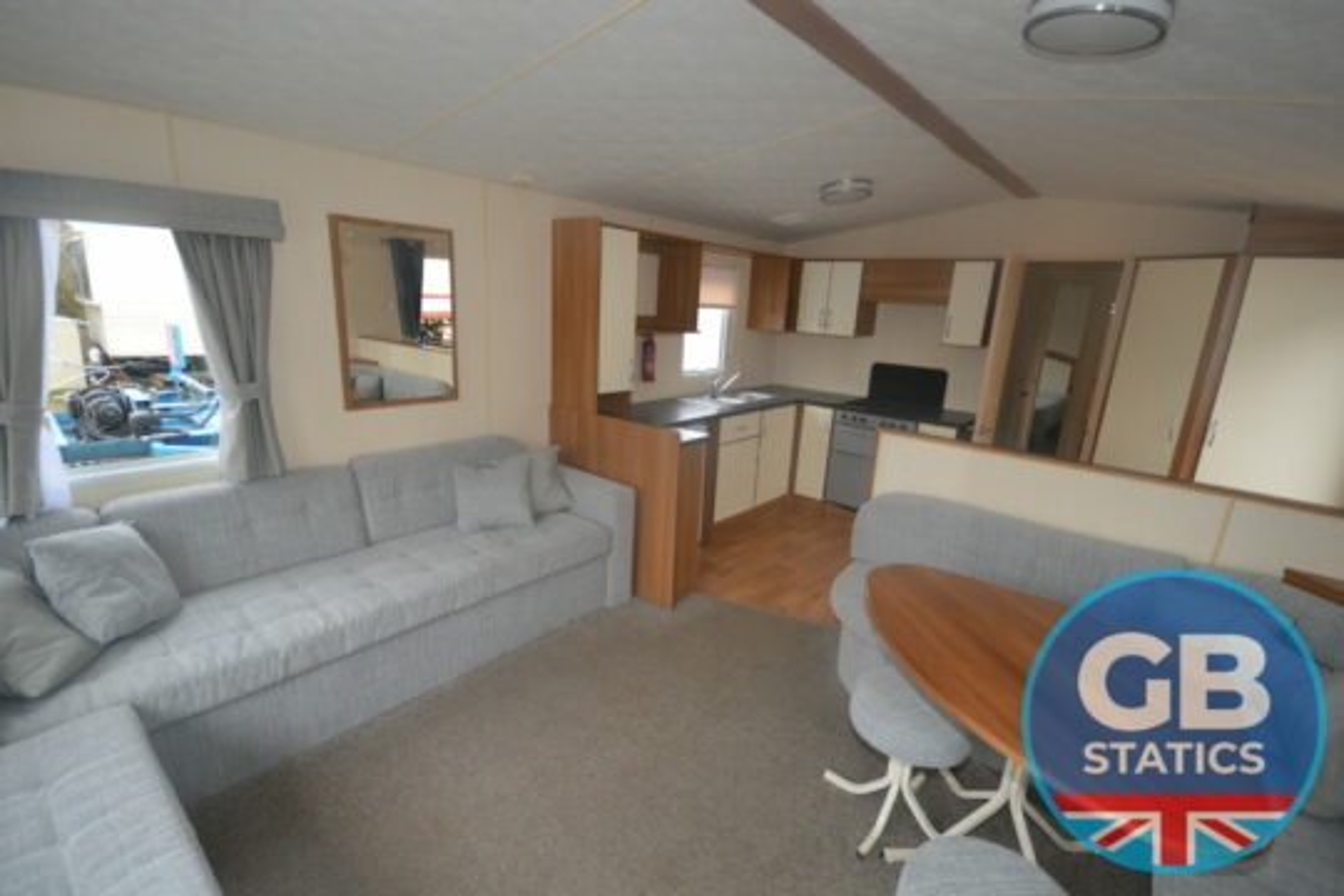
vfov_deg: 77.3
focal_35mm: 15
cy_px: 448
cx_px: 672
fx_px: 560
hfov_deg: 100.4
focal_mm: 10
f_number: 4
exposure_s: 1/60
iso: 450
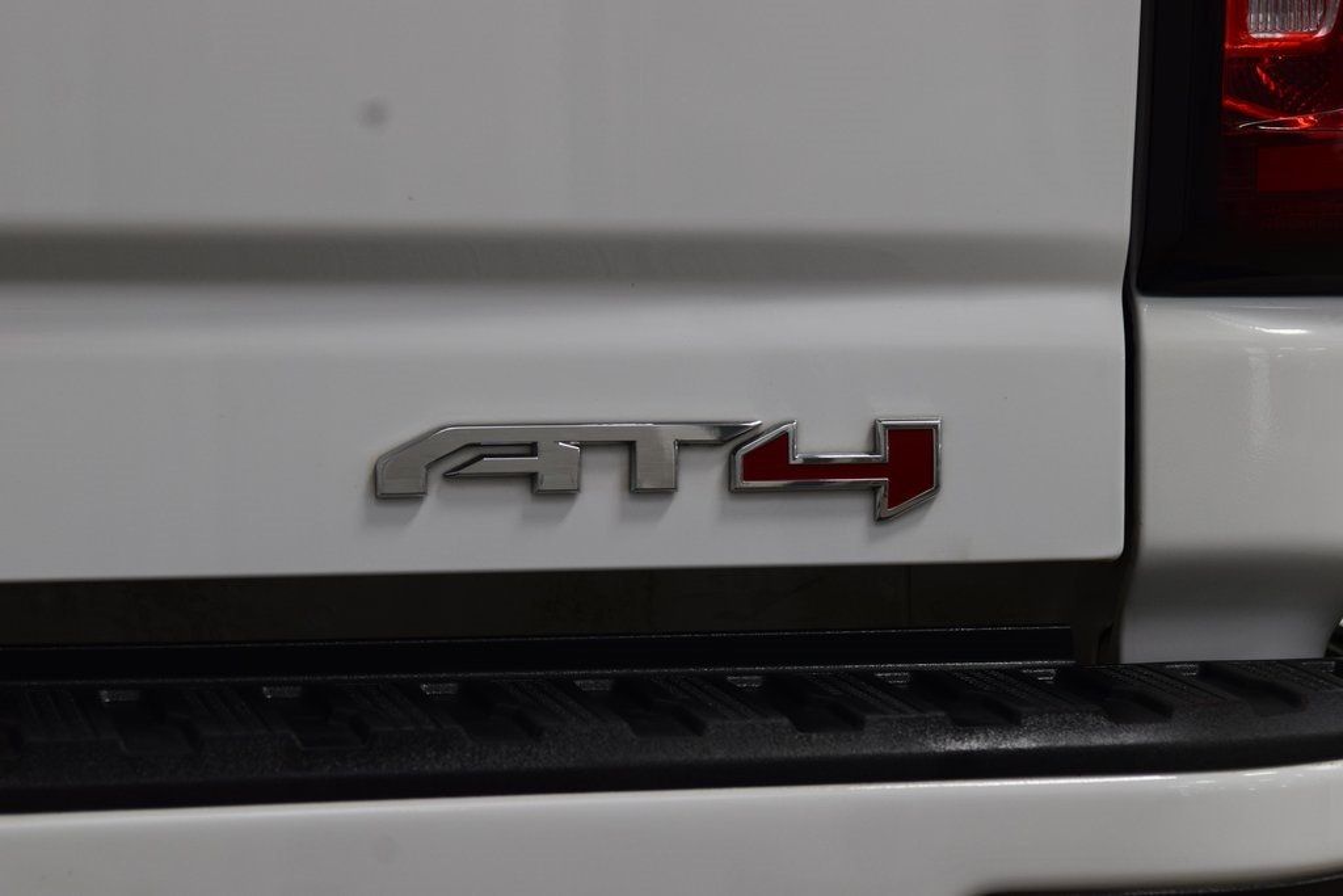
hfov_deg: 19.5
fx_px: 3917
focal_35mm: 105
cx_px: 672
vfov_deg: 13.0
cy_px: 448
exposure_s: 1/30
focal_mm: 70
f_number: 7.1
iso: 640
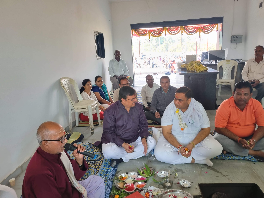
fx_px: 198
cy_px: 99
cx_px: 132
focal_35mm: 26
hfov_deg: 67.3
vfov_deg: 53.1
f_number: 1.8
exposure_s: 1/100
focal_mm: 5.4
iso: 320
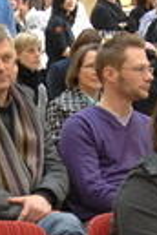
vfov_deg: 14.6
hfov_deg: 9.5
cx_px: -102
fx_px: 909
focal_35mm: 139
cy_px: 212
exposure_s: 1/40
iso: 400
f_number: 3
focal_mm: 20
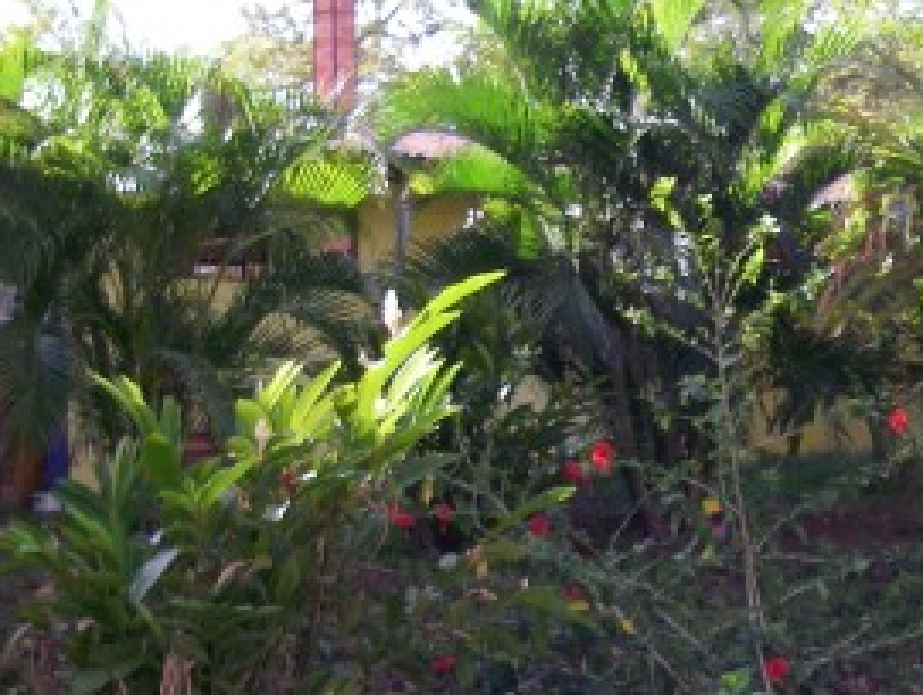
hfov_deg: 22.9
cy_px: 494
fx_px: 2243
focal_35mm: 84
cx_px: 736
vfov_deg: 17.5
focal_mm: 6.3
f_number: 3.3
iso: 64
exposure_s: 1/100
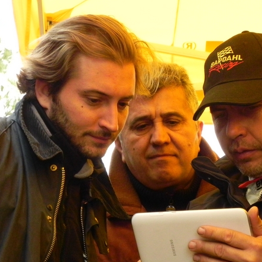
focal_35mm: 155
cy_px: 147
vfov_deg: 11.3
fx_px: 1327
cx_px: 177
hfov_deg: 11.3
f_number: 4
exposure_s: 1/400
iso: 800
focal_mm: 18.8
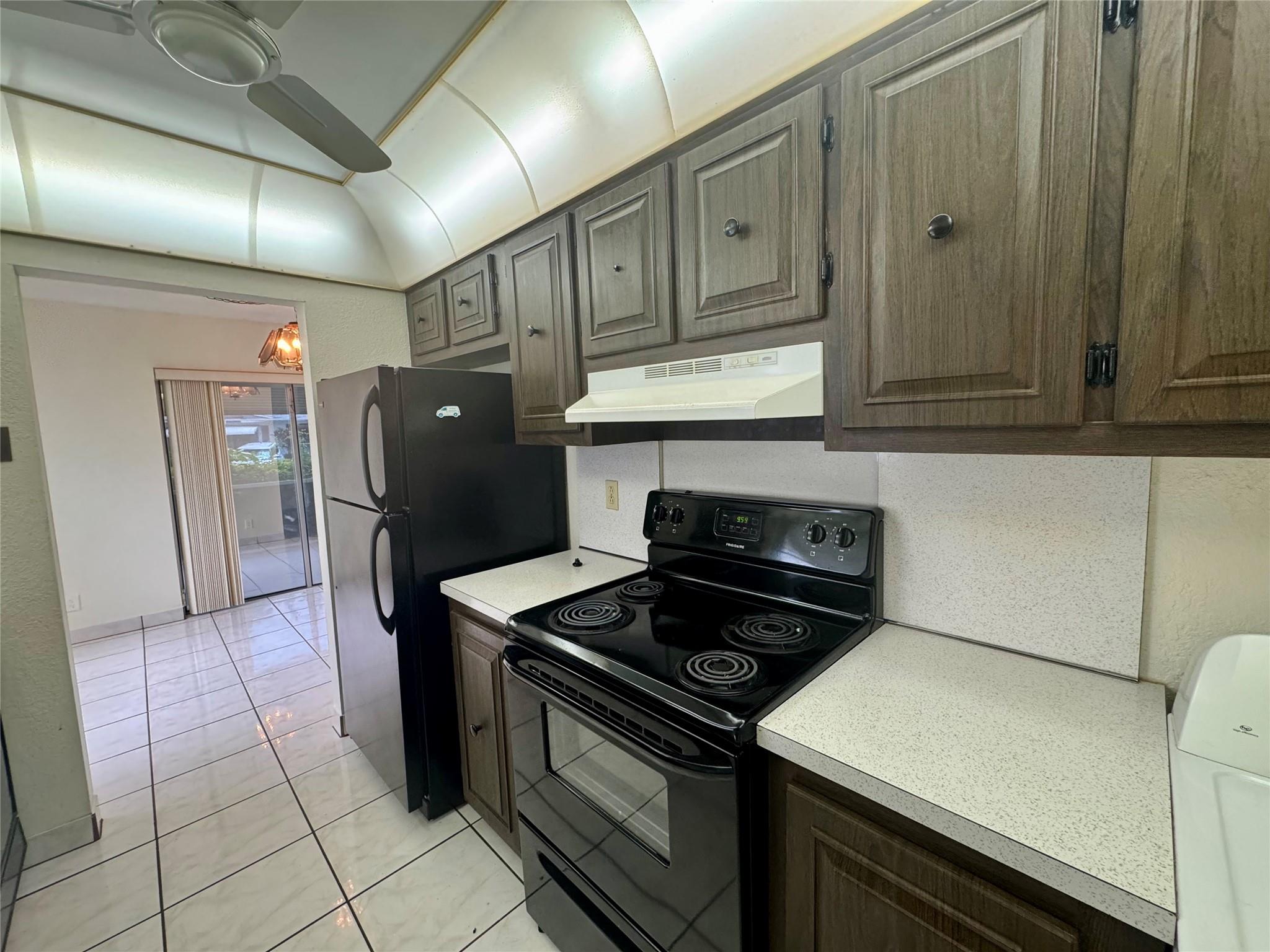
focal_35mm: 14
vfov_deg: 85.7
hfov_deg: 102.1
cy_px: 476
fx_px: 514
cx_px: 635
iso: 250
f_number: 2.2
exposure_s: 1/60
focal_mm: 2.22
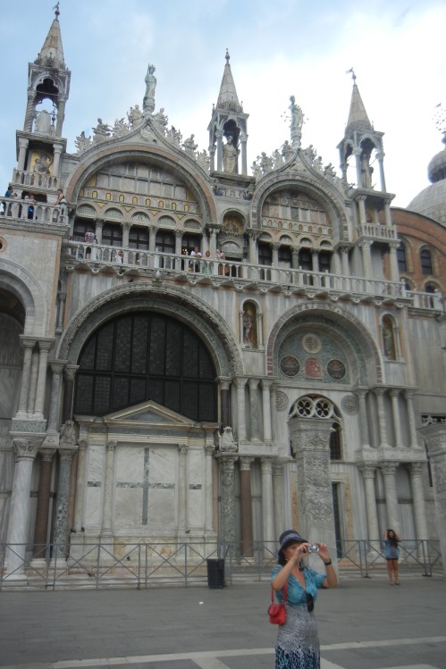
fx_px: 595
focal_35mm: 32
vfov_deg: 58.7
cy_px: 331
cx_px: 192
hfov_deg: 41.0
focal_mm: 5.4
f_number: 3.5
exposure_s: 1/375
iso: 160
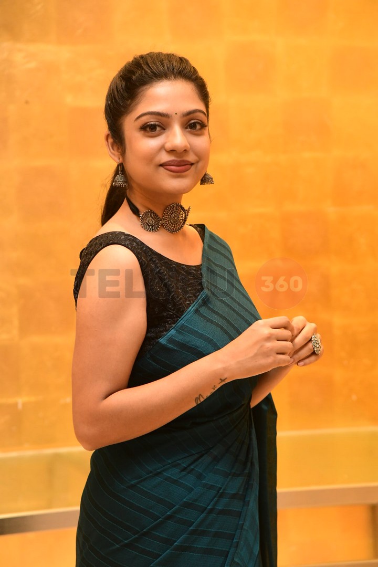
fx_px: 1890
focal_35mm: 120
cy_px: 284
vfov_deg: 17.1
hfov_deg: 11.4
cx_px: 189
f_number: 5.6
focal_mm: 120
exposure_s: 1/125
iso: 4000
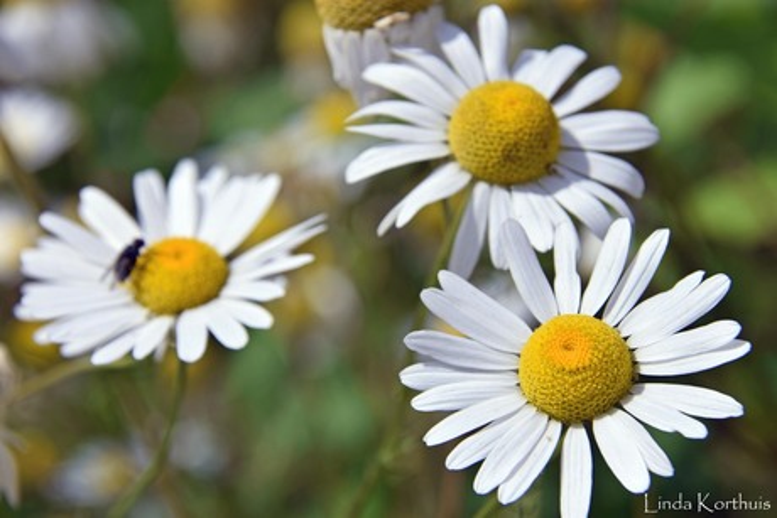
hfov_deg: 9.5
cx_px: 388
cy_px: 259
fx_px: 4696
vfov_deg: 6.3
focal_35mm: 218
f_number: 10
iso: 100
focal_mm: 145
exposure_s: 1/400
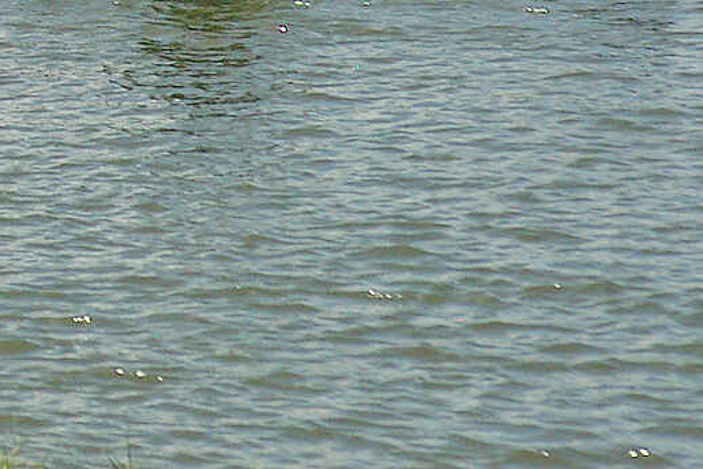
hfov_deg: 3.4
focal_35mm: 603
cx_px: -579
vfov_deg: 2.3
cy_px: -359
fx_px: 11774
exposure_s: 1/3200
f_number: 7.1
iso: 400
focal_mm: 108
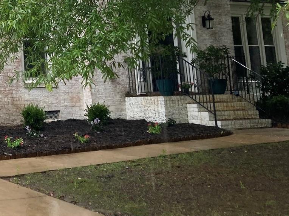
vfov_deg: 19.2
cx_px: -66
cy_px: 8
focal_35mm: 75
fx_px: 626
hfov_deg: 23.5
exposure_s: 1/121
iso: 32
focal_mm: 3.99
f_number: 1.8
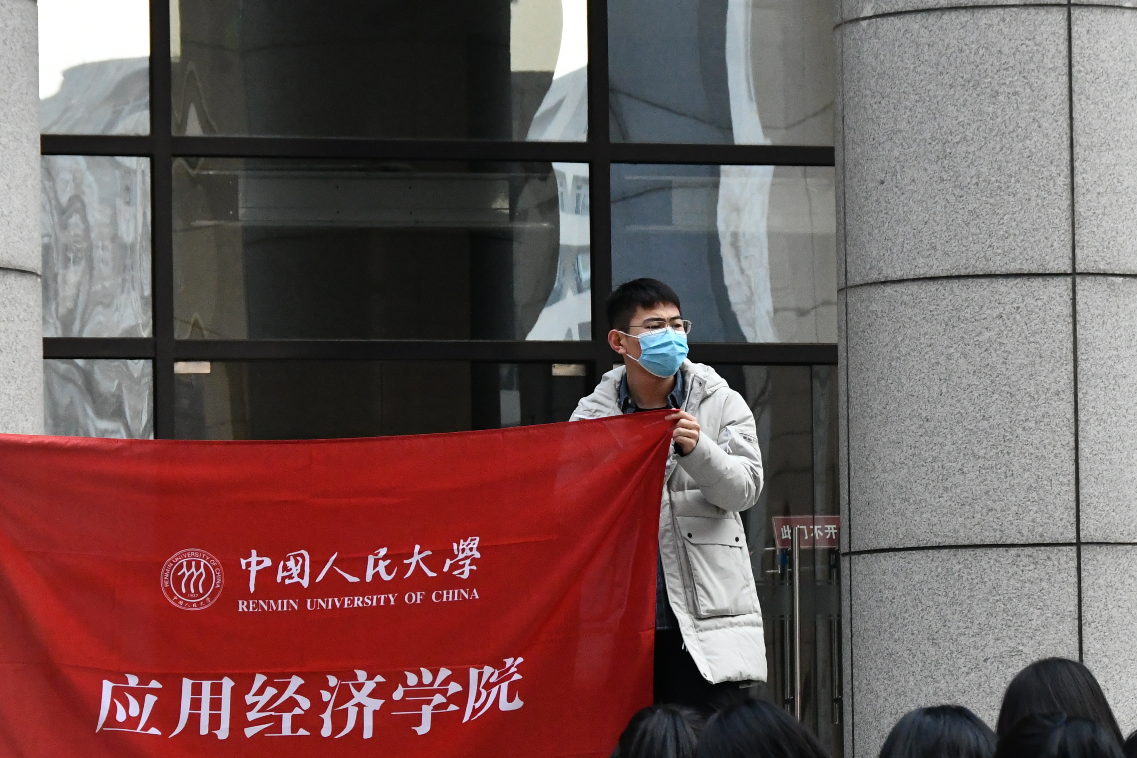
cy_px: 459
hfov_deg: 10.2
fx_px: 6348
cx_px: 526
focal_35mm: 201
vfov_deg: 6.8
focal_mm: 82
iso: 3200
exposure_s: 1/1250
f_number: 9
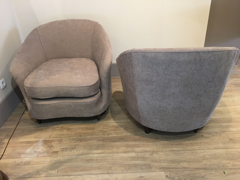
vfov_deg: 48.2
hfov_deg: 61.7
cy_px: 90
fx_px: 201
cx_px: 120
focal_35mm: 29
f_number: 2.2
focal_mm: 4.15
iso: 50
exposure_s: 1/17
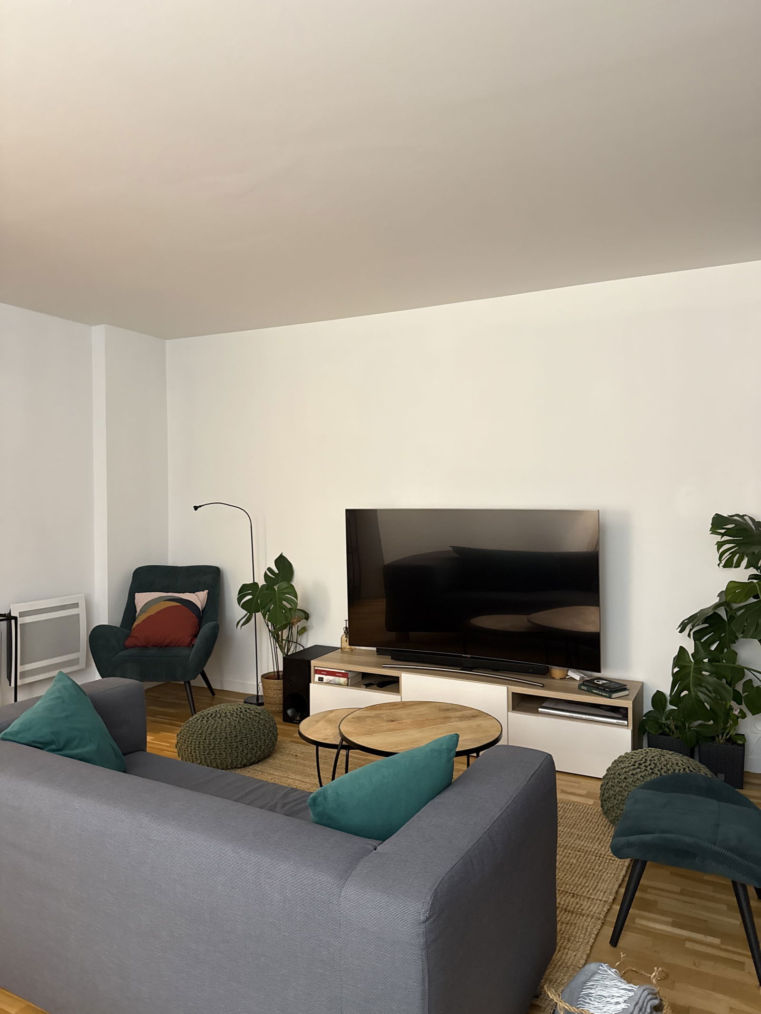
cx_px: 380
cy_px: 507
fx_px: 703
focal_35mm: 24
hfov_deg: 56.8
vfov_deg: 71.6
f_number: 1.78
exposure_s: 1/25
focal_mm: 6.76
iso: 800
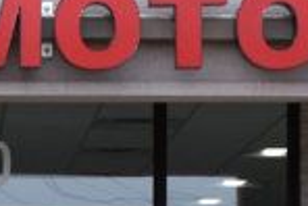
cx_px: -58
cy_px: 495
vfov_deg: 5.4
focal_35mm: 249
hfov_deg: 8.2
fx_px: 2132
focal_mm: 24
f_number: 10
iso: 400
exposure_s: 1/320
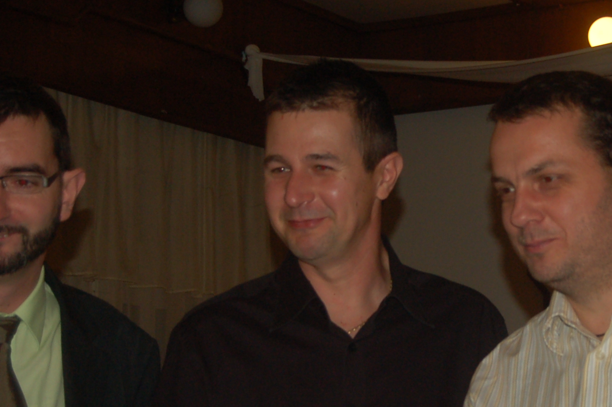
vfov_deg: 12.5
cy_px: 201
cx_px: 446
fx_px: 1851
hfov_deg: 18.7
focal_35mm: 109
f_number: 4.5
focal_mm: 32
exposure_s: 1/60
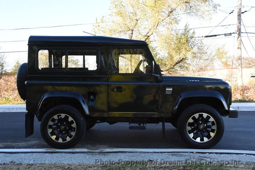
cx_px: 128
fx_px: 276
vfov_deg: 34.3
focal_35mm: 39
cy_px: 85
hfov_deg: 49.5
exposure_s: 1/320
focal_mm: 26
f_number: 13
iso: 2000
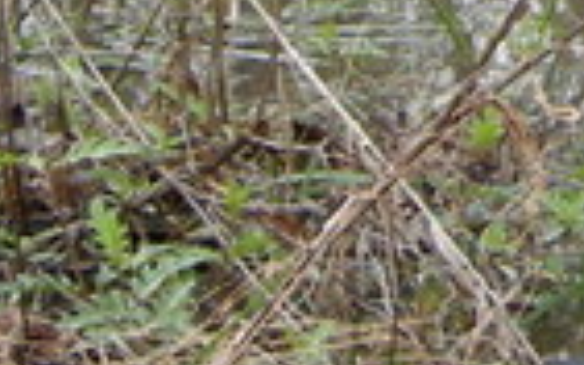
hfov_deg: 9.5
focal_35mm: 210
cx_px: 1077
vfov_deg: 6.0
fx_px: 3341
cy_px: -510
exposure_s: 1/74.4
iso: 64
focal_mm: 7.5
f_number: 3.4
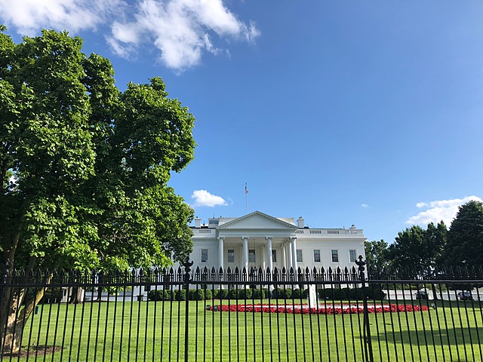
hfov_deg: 63.4
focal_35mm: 28
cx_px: 242
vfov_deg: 49.7
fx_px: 391
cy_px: 181
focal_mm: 3.99
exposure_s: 1/1675
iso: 20
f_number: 1.8
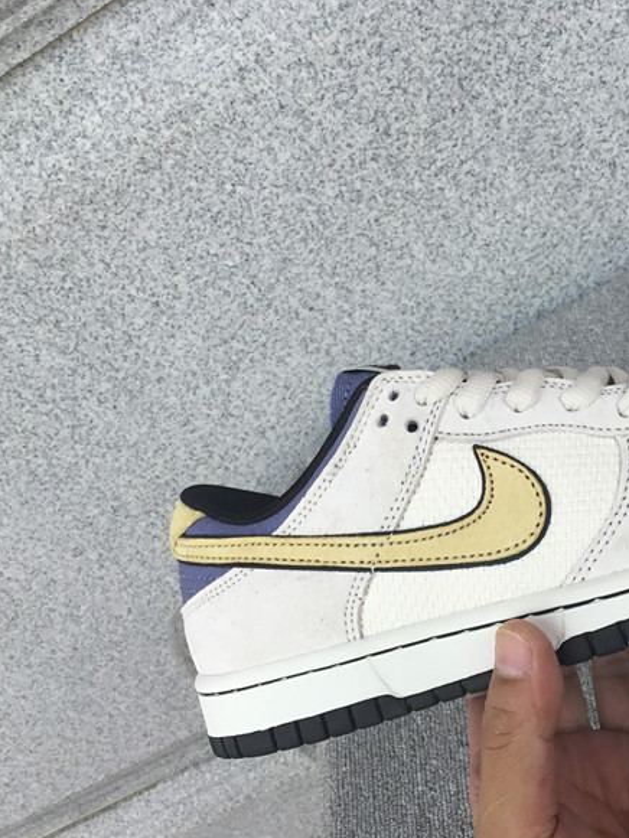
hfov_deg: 29.4
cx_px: 522
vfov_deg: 39.6
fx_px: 1163
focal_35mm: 48
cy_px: 436
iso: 25
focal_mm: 3.3
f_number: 2.4
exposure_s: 1/550
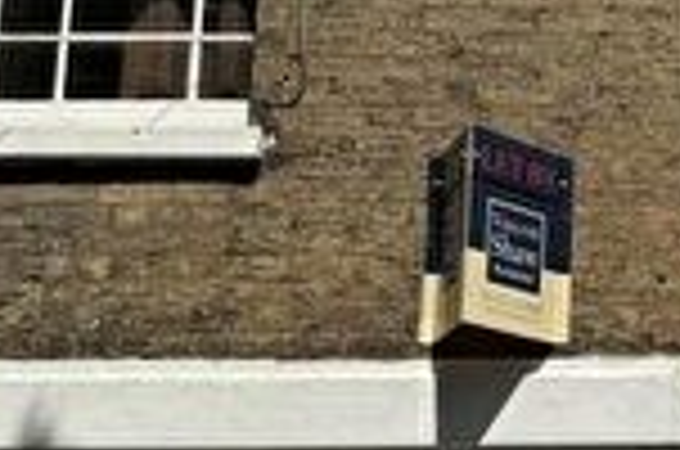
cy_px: 308
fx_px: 2186
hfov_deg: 15.9
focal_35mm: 116
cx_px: 1094
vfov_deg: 11.7
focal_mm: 6.76
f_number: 1.78
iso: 80
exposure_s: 1/10309
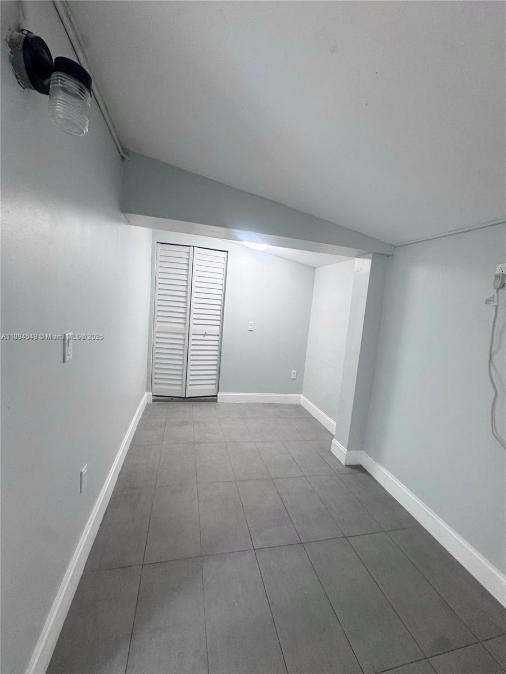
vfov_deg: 102.1
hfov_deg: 85.7
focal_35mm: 14
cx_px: 253
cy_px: 337
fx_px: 273
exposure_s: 1/60
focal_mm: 2.22
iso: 160
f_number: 2.2
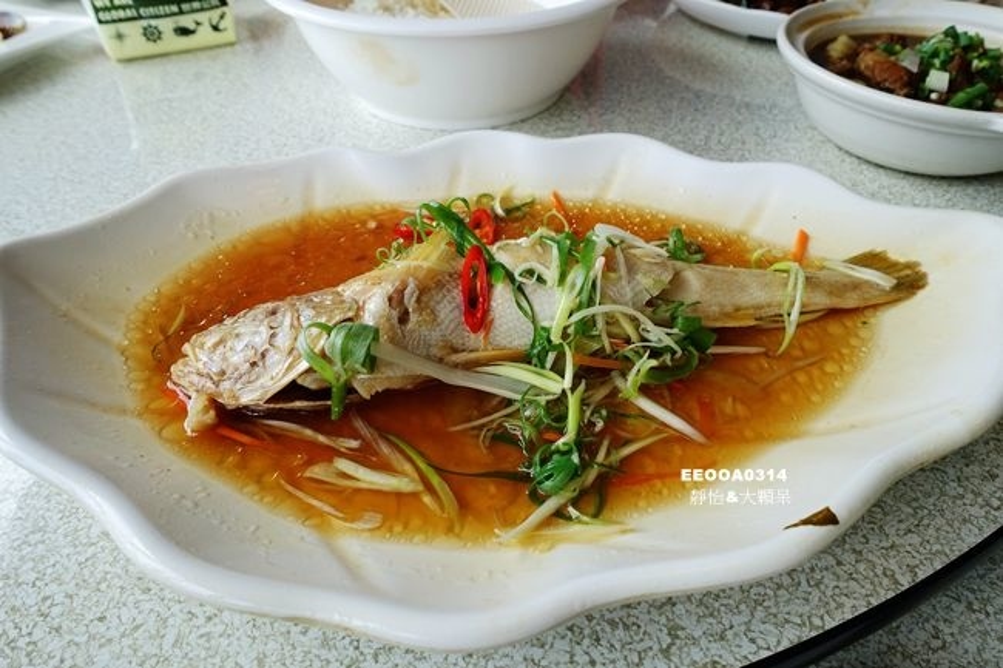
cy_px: 334
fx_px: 668
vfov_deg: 53.1
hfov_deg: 73.8
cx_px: 502
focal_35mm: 24
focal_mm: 8.8
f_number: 4
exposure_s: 1/200
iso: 125
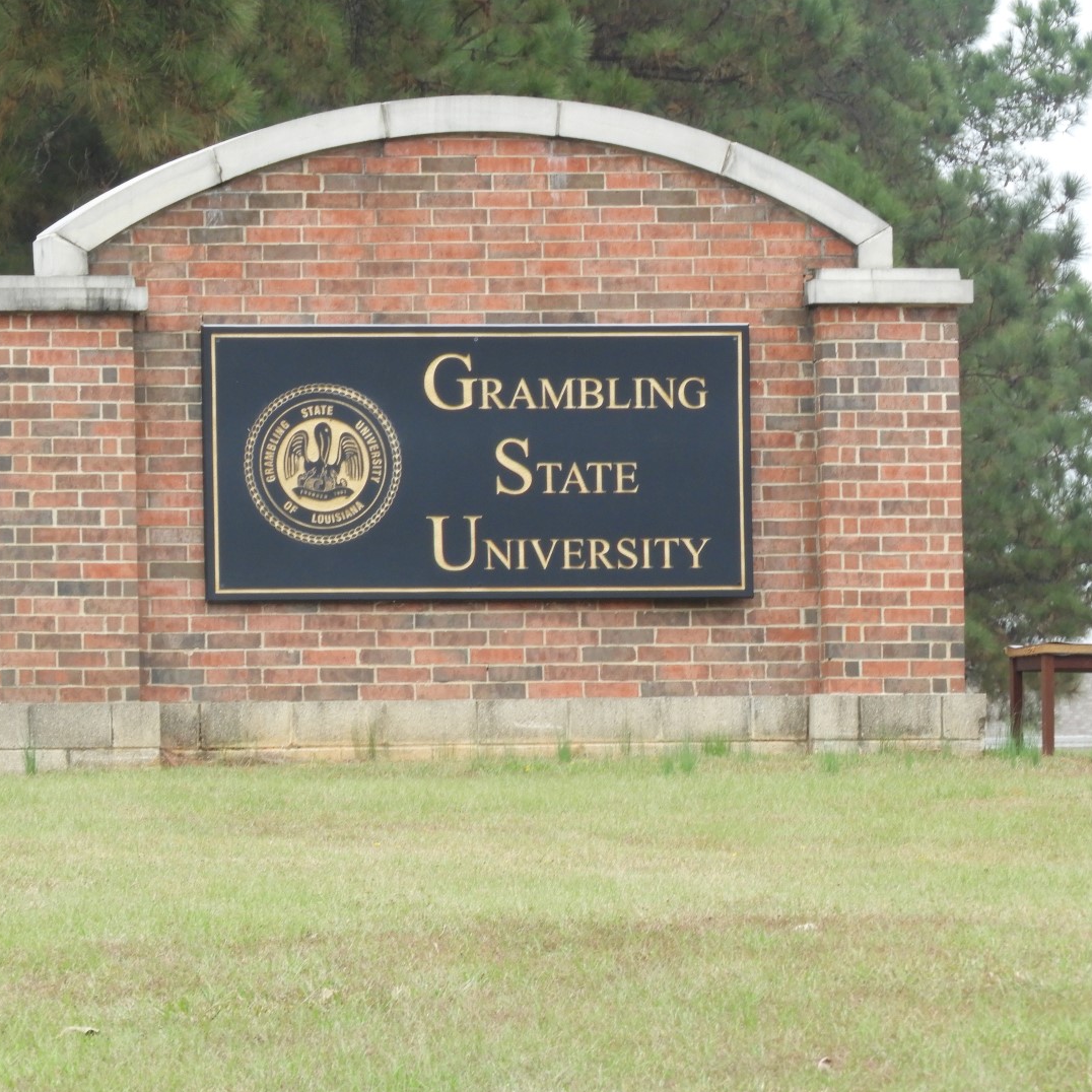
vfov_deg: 4.1
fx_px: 15204
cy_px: 547
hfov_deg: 4.1
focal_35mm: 426
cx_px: 545
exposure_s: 1/125
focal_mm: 64.5
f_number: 5.6
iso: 200
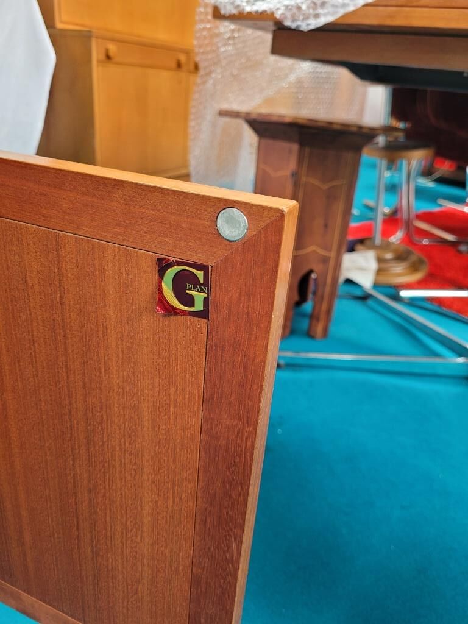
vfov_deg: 67.3
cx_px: 234
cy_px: 312
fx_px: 469
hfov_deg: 53.1
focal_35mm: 26
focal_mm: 5.4
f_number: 1.8
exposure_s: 1/50
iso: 250
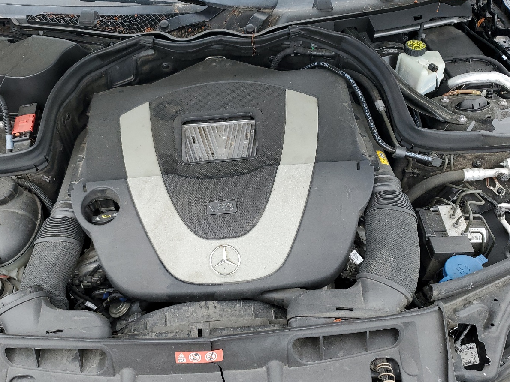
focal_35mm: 35
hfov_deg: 52.5
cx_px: 229
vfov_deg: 40.5
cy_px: 228
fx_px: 516
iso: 50
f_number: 1.5
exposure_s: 1/556
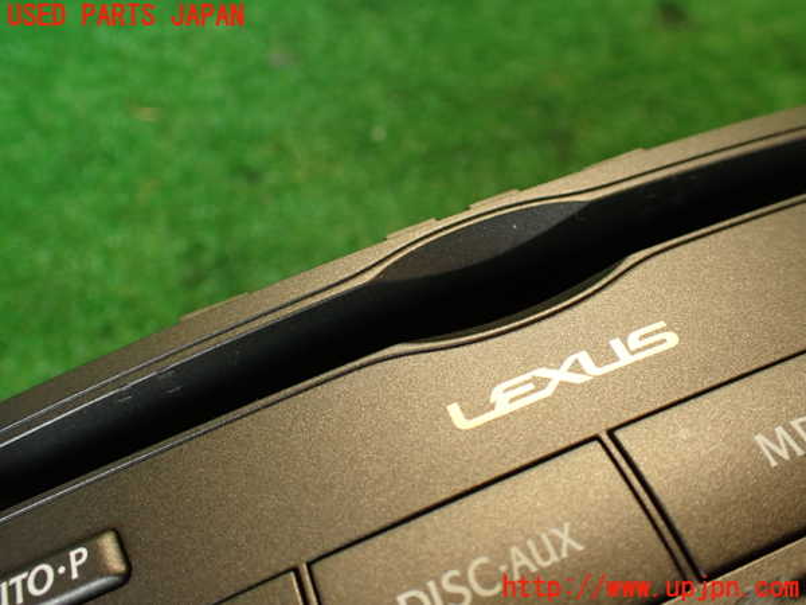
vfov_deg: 44.2
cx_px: 403
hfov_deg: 56.8
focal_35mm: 32
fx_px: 745
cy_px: 302
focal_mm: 5.79
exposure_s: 1/40
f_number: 2.4
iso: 200
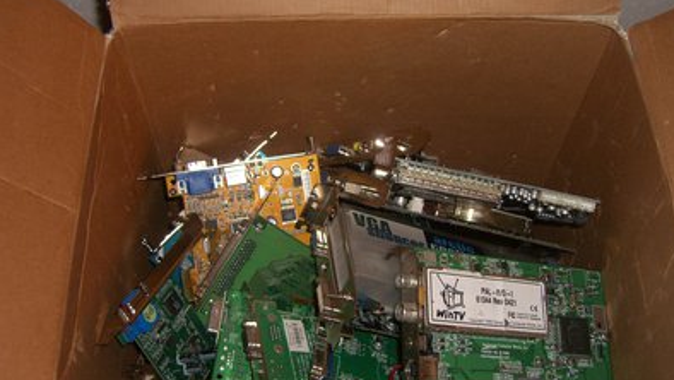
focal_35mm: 42
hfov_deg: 48.3
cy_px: 216
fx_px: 751
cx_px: 340
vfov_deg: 28.4
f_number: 2.8
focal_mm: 7.9
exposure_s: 1/60
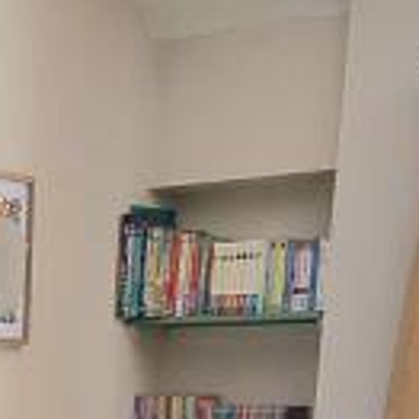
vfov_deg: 16.2
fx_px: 1232
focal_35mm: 90
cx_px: -122
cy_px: 755
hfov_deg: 18.0
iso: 50
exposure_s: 1/120
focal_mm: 2.2
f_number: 2.2
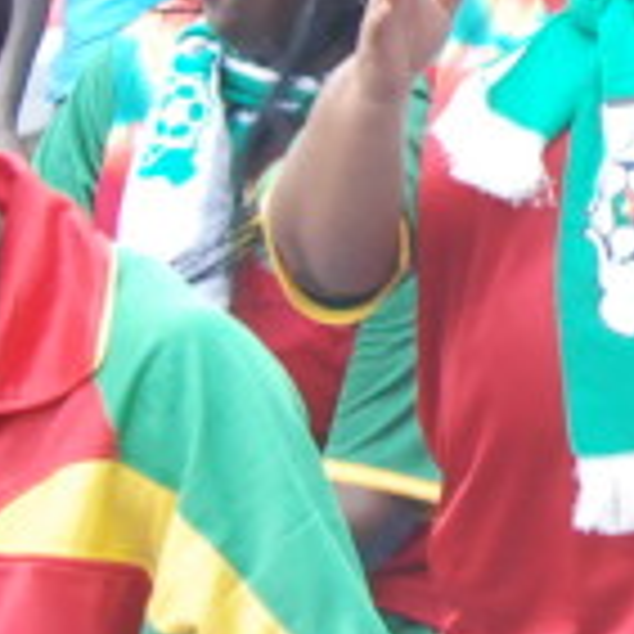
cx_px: 2118
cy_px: -151
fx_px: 7294
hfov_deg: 4.7
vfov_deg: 5.0
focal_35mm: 352
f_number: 7.1
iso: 800
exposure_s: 1/200
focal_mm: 38
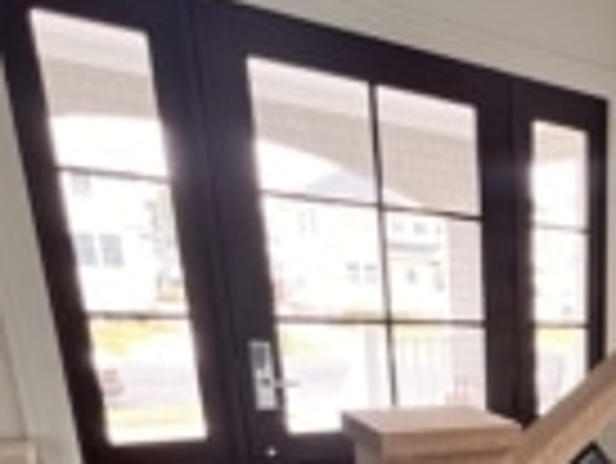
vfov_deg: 33.2
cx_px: 737
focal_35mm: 38
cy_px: 505
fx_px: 677
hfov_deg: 37.3
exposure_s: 1/60
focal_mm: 1.57
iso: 320
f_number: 1.8
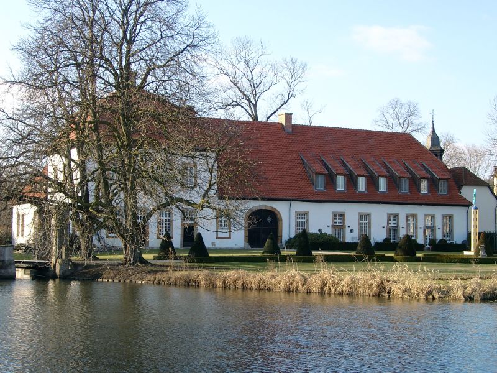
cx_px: 248
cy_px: 186
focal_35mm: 64
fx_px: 919
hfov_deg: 30.3
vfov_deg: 22.9
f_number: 4
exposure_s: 1/210
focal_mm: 13.35
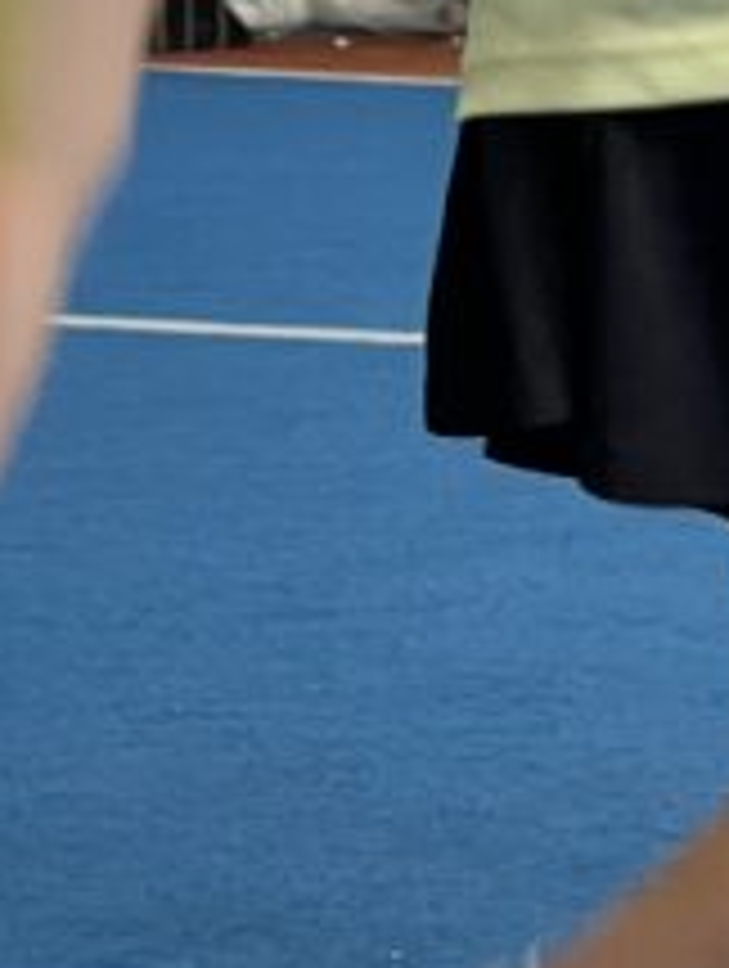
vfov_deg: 5.4
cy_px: -144
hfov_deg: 4.0
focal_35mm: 366
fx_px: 10247
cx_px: 1220
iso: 320
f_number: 2.8
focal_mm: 9
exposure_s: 1/60
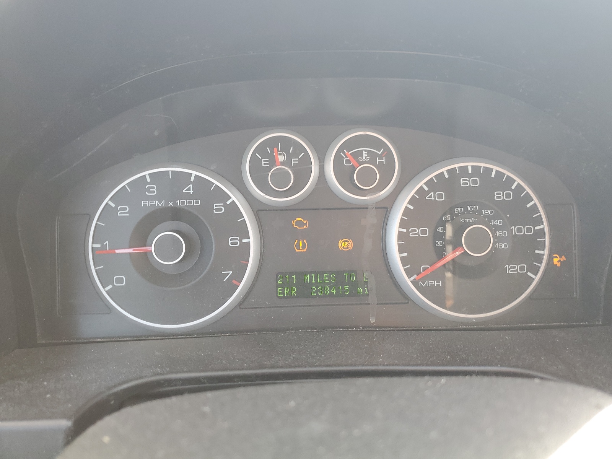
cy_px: 230
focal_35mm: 26
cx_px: 306
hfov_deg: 67.3
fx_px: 460
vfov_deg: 53.1
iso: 50
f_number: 1.5
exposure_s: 1/60.2
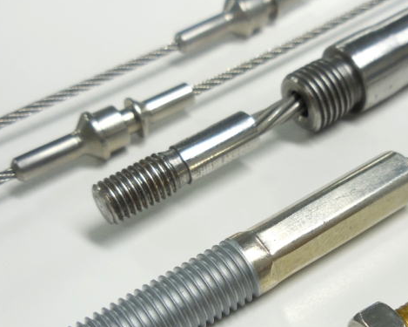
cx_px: 323
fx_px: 664
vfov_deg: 27.4
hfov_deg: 33.2
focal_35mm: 55
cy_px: 229
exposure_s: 1/40
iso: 125
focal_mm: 5.9
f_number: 3.7
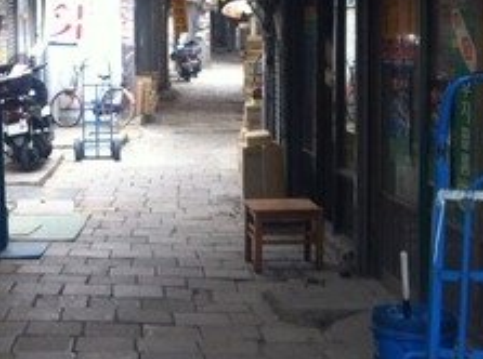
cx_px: -19
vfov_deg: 16.7
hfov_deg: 21.4
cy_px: 121
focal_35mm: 88
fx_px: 1225
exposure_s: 1/17
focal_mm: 3.85
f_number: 2.8
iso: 80
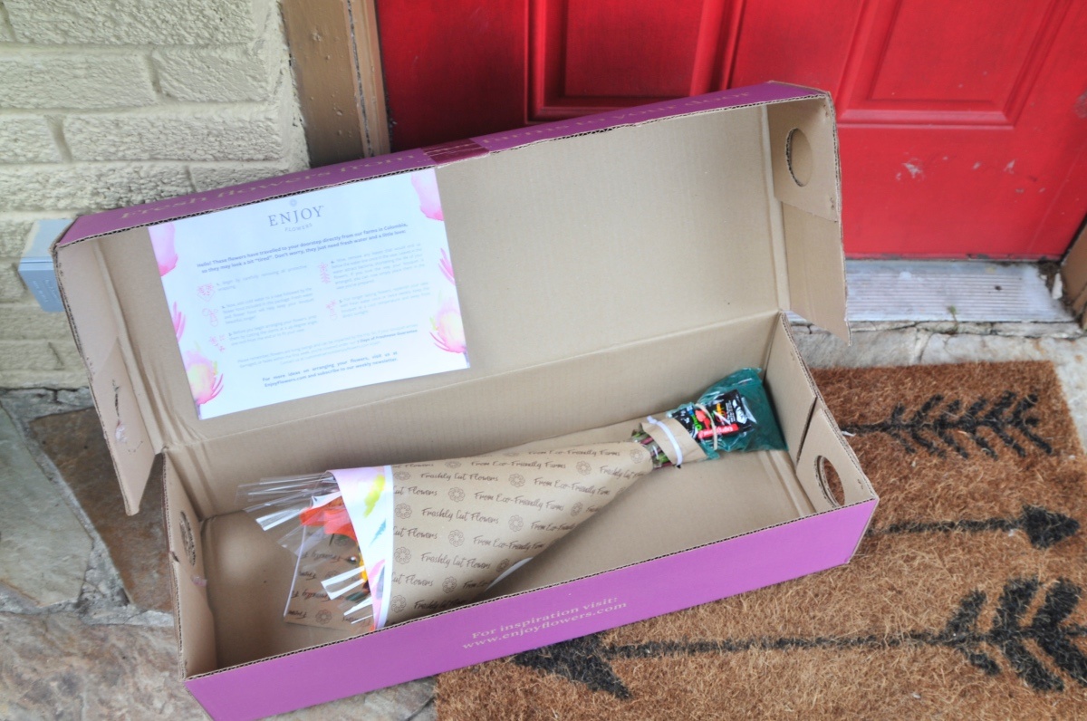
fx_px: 1085
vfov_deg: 36.8
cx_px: 544
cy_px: 360
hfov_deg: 53.2
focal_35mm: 36
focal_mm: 24
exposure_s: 1/40
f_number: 6.3
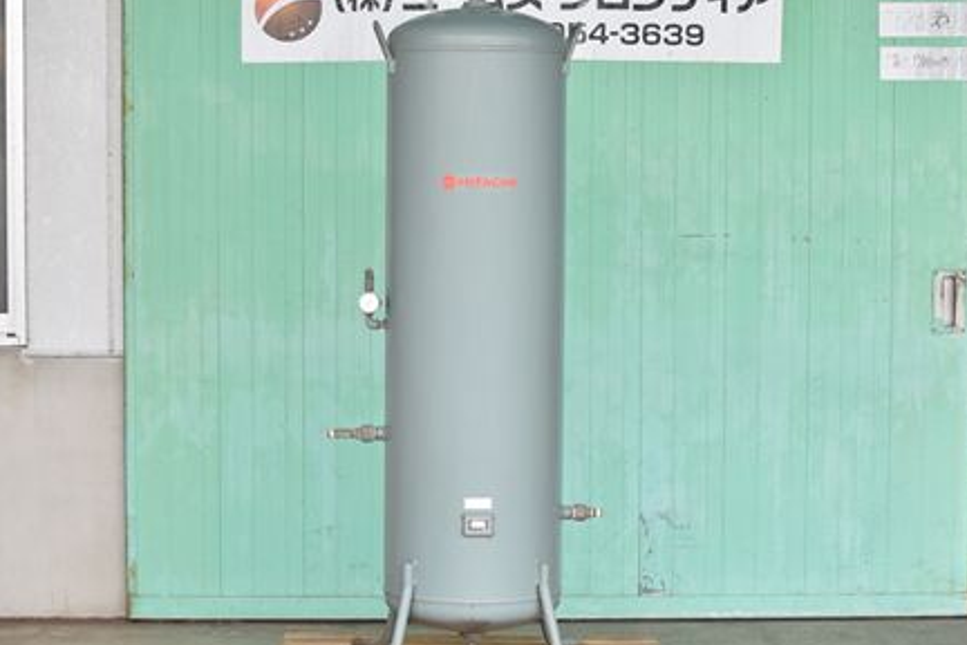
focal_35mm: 96
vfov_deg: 14.3
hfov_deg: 21.3
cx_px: 468
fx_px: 2567
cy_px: 354
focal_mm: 55
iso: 1250
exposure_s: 1/640
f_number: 6.3
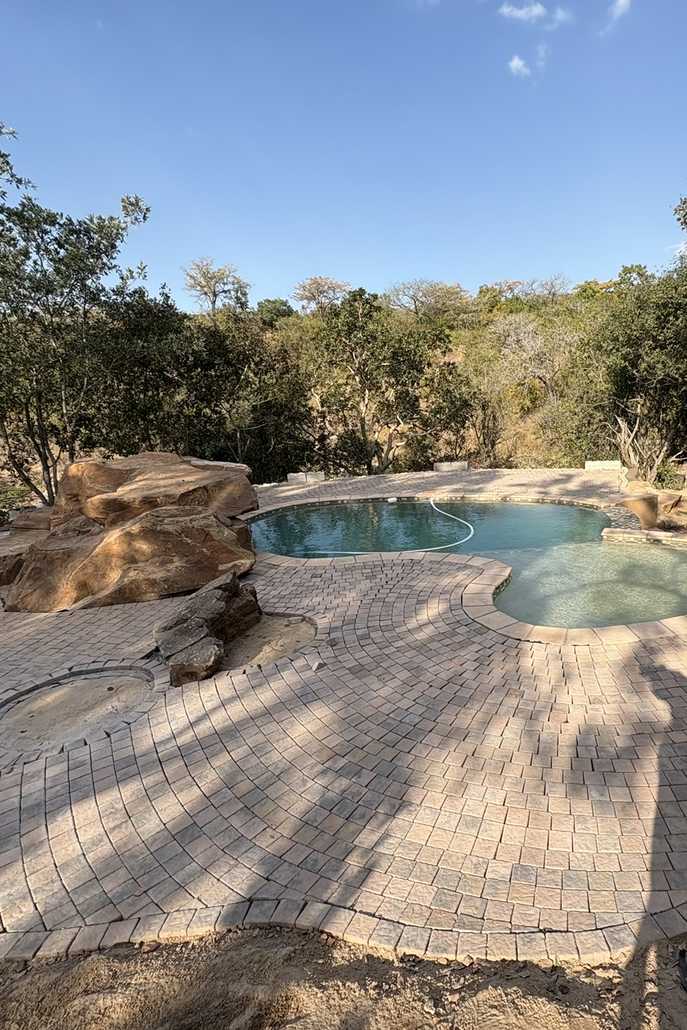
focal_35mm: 20
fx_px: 572
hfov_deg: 60.1
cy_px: 526
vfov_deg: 84.0
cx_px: 472
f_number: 2.2
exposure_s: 1/1126
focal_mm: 2.22
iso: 50
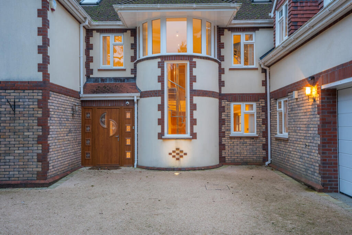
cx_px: 176
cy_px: 118
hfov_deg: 54.4
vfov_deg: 37.9
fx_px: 342
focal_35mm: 35
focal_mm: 35
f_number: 14
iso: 1600
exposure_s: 1/4
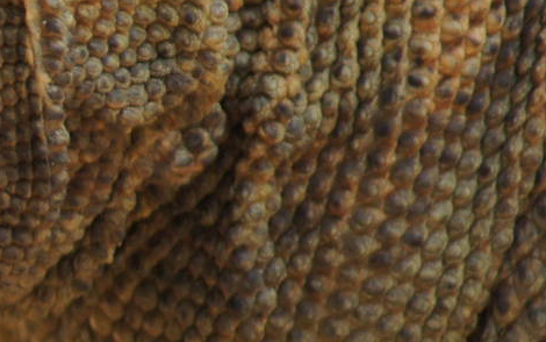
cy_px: 218
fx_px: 23234
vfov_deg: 0.8
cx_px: -338
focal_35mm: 1561
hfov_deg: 1.3
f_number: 5.6
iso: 400
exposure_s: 1/500
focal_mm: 300
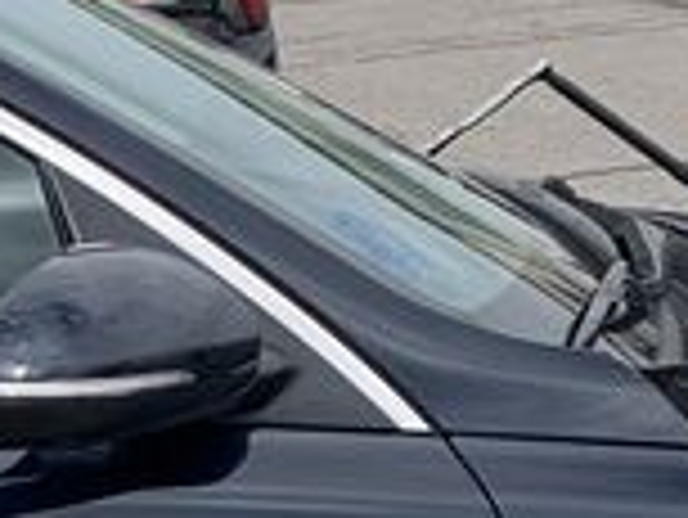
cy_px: 622
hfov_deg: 9.1
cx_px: -724
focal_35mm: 204
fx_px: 4058
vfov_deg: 7.2
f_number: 1.8
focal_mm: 4.25
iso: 25
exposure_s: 1/1779
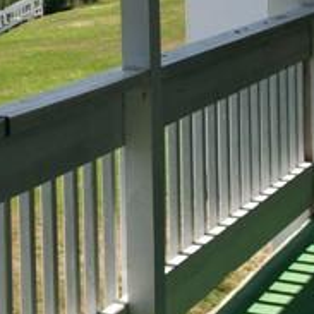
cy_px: 38
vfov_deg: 12.8
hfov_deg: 12.9
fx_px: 1385
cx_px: 105
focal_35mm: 135
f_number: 3.8
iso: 64
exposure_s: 1/640
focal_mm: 11.6
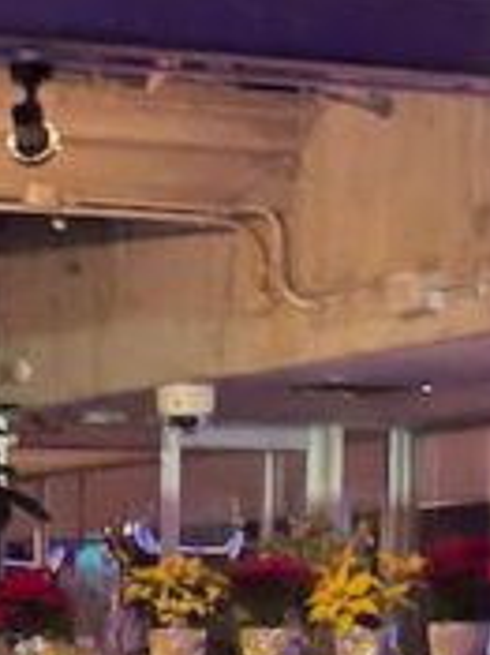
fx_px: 2872
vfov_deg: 12.8
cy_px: 707
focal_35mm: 152
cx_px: -374
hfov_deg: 9.3
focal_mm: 4.2
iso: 800
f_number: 1.6
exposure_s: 1/30
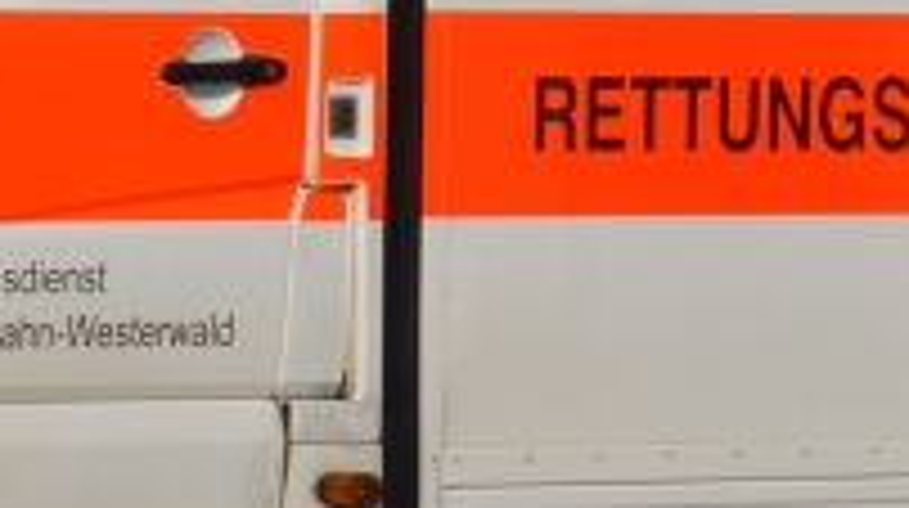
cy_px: -310
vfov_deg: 2.5
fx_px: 11819
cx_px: 153
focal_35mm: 491
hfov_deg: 4.4
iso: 500
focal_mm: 70
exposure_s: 1/1600
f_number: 10
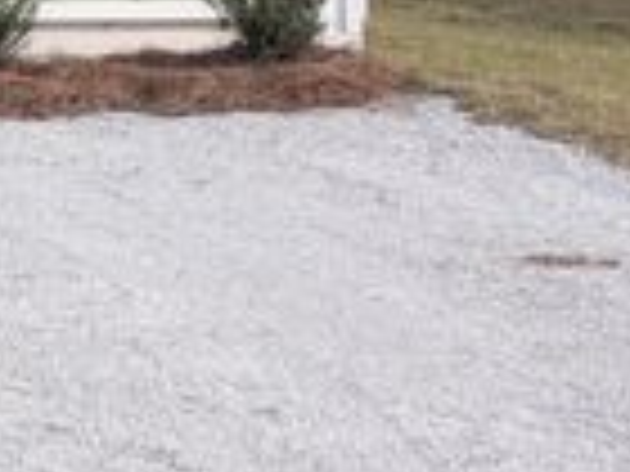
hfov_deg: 10.4
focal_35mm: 182
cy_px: -321
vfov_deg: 7.9
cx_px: -428
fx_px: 3312
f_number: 1.89
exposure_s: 1/714
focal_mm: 5.43
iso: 43
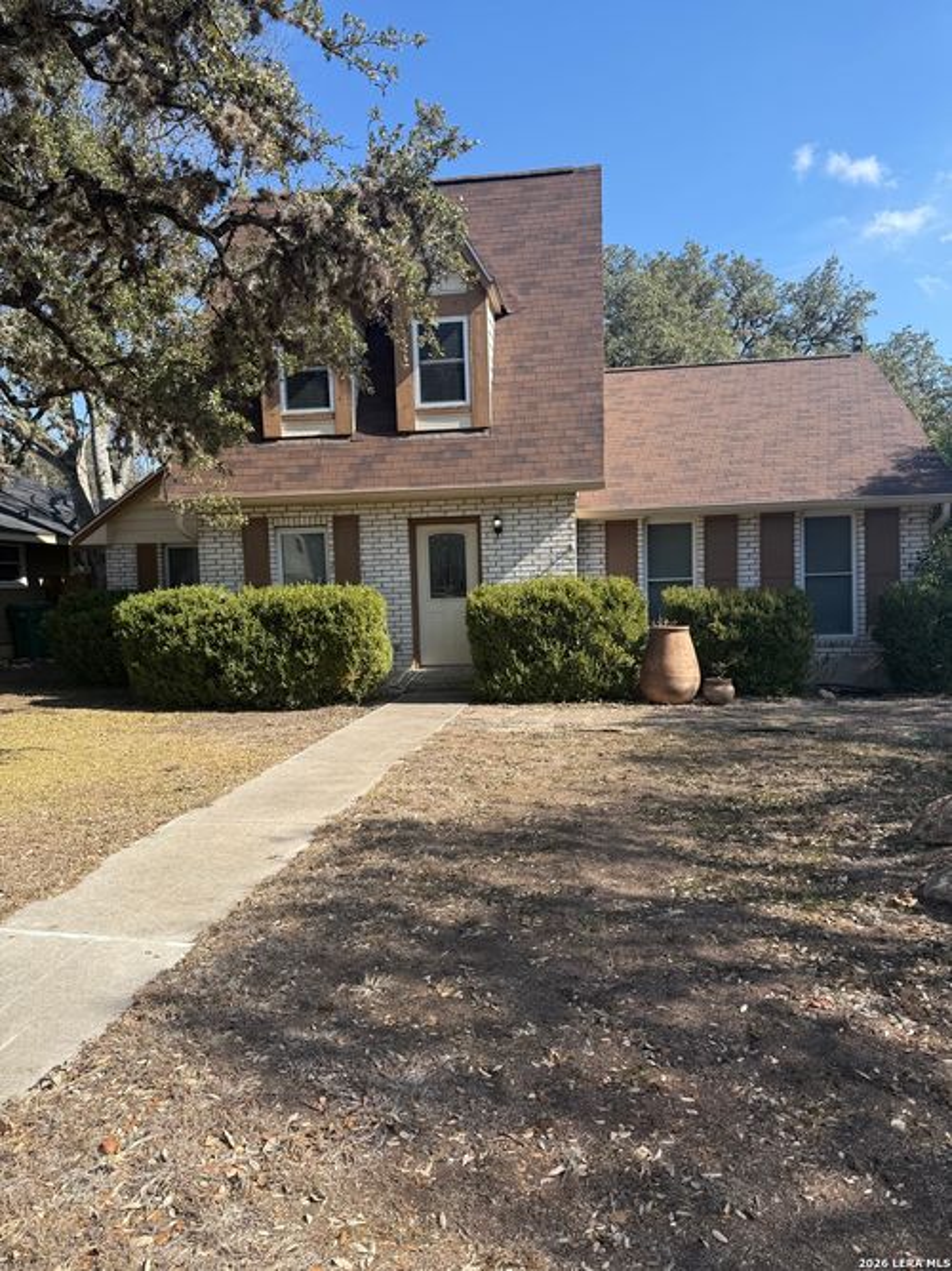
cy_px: 636
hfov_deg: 56.8
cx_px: 476
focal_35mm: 24
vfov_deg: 71.6
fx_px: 880
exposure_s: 1/2525
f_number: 1.78
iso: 80
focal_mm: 6.76
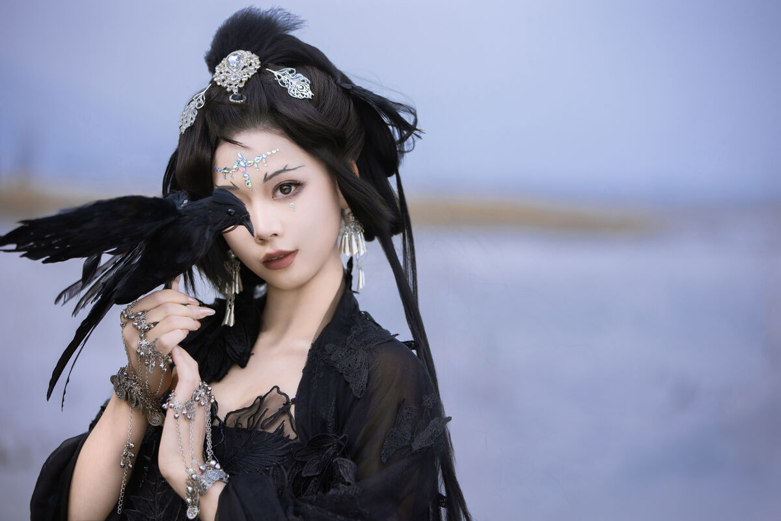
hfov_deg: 18.6
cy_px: 260
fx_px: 2386
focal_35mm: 110
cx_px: 390
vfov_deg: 12.5
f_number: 2.8
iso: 125
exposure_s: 1/1000
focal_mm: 110
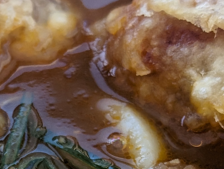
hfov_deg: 11.6
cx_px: -23
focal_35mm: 167
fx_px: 1082
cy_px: 279
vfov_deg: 8.6
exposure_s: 1/201
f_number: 1.68
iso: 35
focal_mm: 6.9
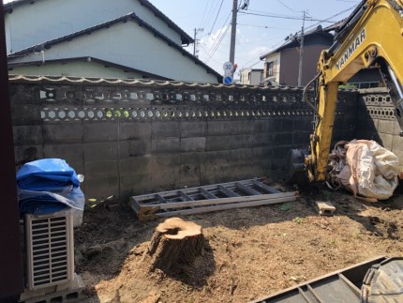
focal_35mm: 28
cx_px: 202
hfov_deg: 63.4
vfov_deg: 49.8
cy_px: 152
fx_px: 326
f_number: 1.8
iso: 20
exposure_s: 1/545
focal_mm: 3.99
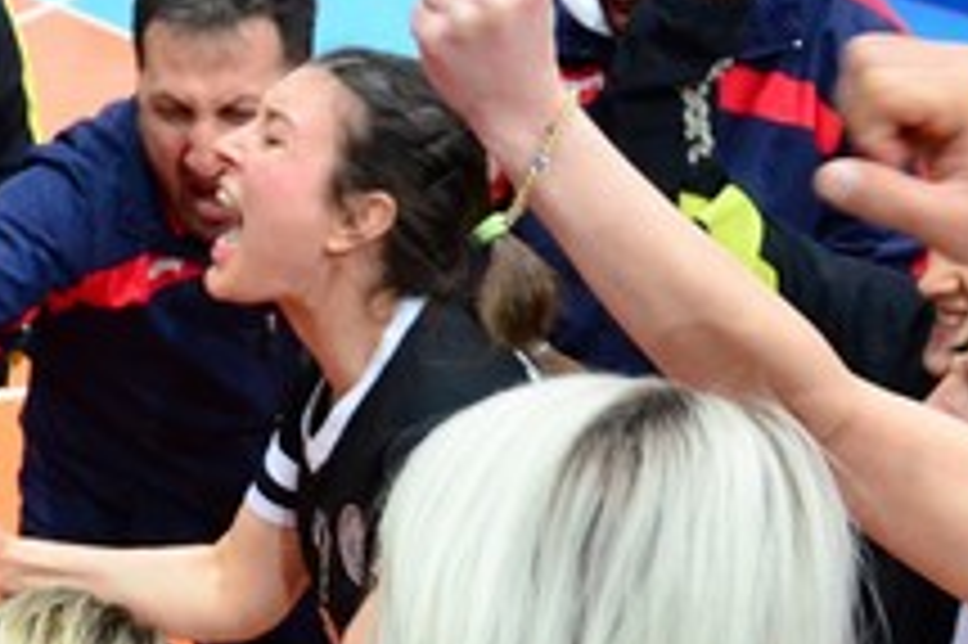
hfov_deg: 23.3
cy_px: 621
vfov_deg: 16.0
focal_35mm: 84
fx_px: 2257
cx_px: 18
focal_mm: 18
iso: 3200
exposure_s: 1/160
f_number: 4
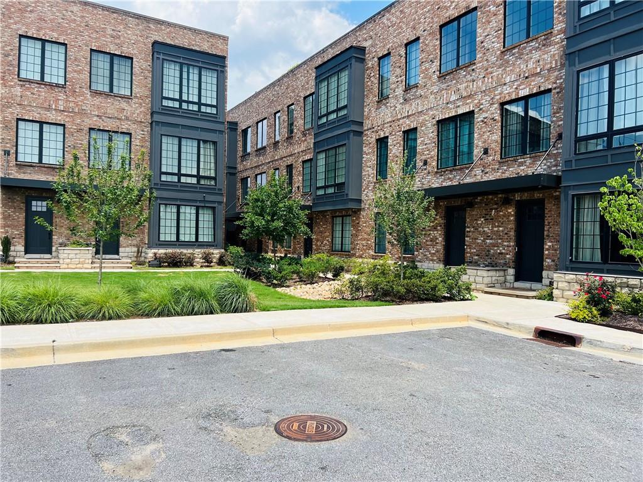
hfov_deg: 67.3
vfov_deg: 53.1
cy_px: 241
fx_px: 483
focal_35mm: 26
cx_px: 322
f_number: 1.5
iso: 50
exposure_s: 1/2695
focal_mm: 5.7
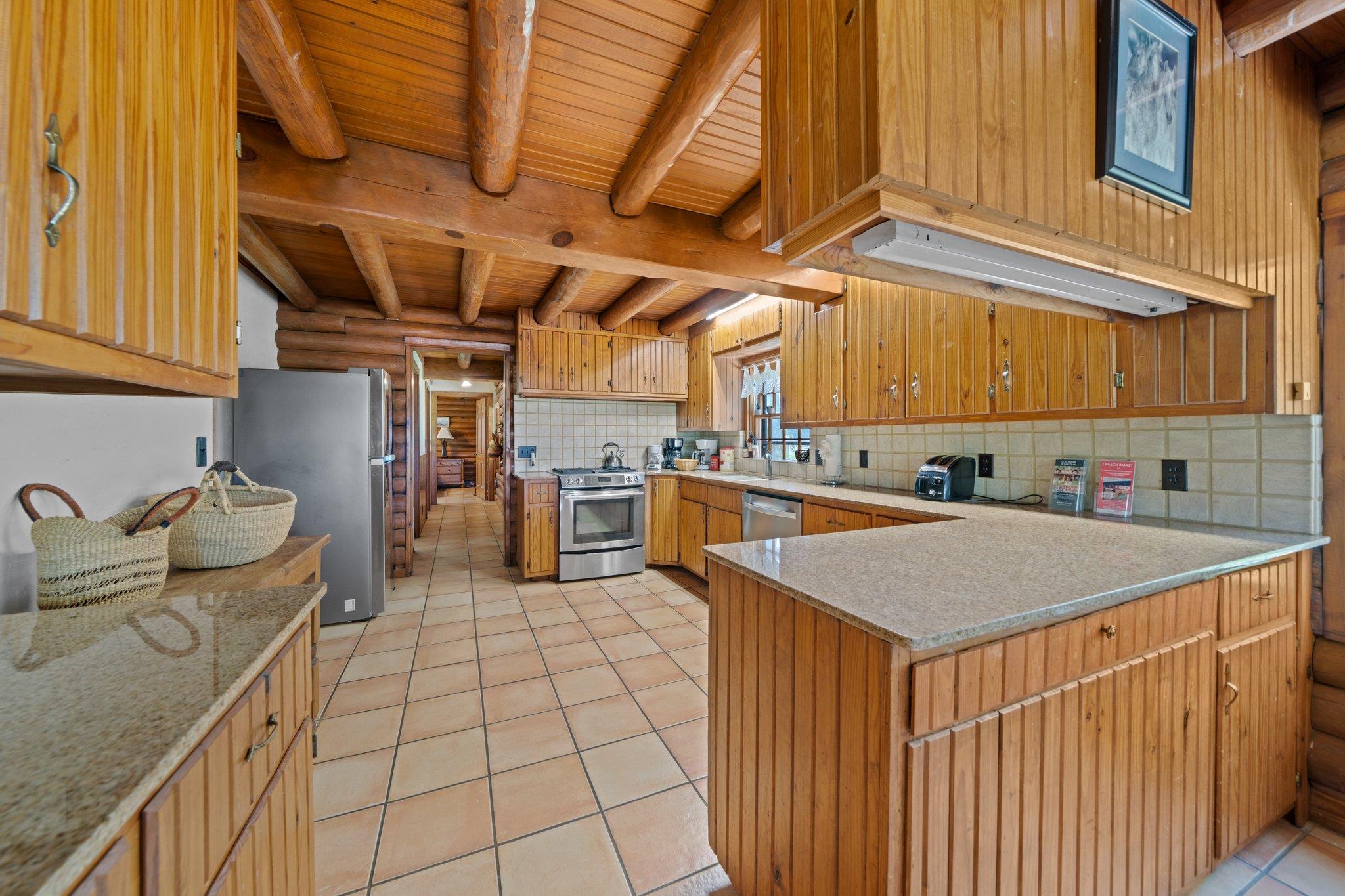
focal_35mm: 12
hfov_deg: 112.6
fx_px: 448
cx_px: 672
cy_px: 448
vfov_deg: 90.0
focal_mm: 12
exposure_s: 3.2
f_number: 7.1
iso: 100
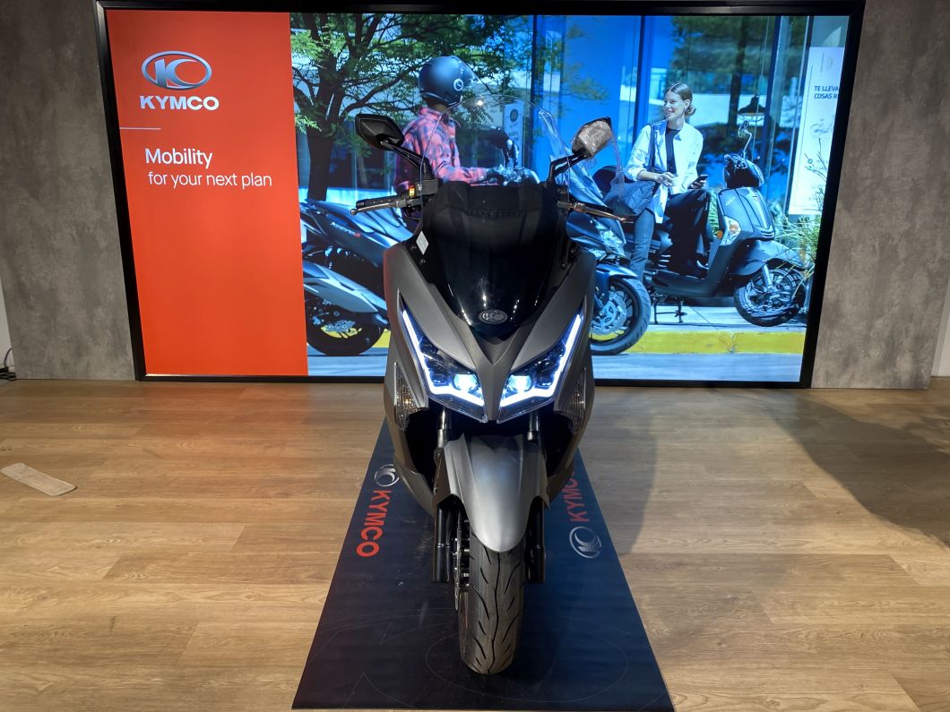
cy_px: 356
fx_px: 714
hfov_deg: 67.3
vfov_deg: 53.1
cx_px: 475
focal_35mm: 26
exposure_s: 1/100
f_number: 1.8
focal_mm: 4.25
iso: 100
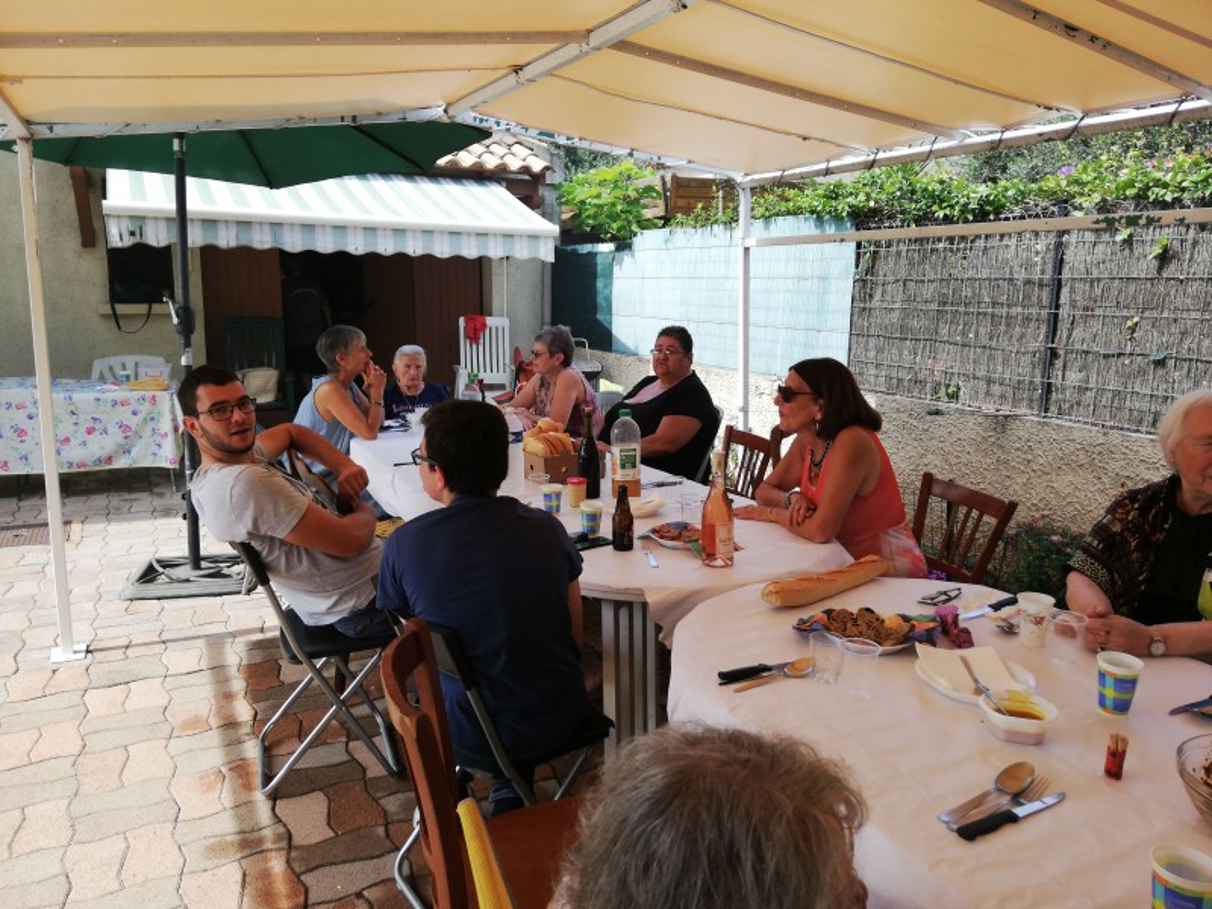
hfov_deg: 65.3
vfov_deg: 51.4
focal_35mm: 27
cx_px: 606
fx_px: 945
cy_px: 454
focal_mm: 3.81
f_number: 2.2
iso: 50
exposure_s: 1/280
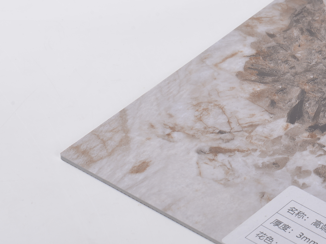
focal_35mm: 261
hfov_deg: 7.6
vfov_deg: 5.7
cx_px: 317
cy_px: 110
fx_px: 2458
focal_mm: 112
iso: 200
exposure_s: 1/125
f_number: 11
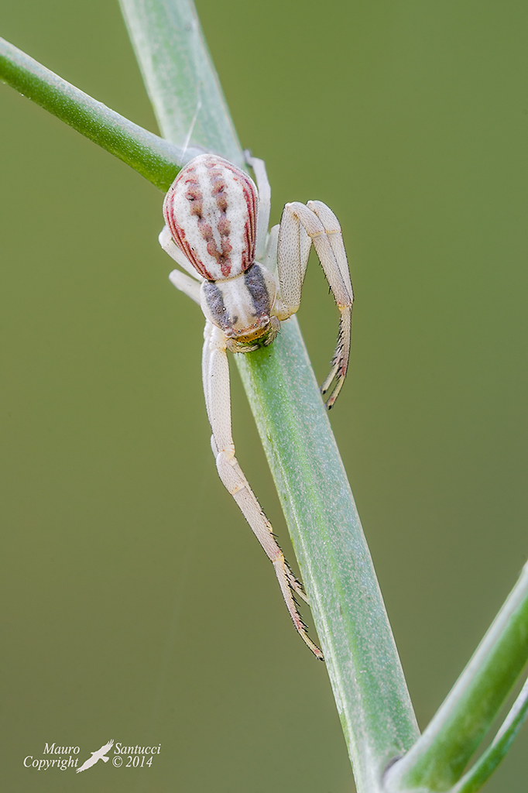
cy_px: 396
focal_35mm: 270
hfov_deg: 5.1
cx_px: 264
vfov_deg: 7.6
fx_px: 5944
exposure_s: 1/4
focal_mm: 180
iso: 100
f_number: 16
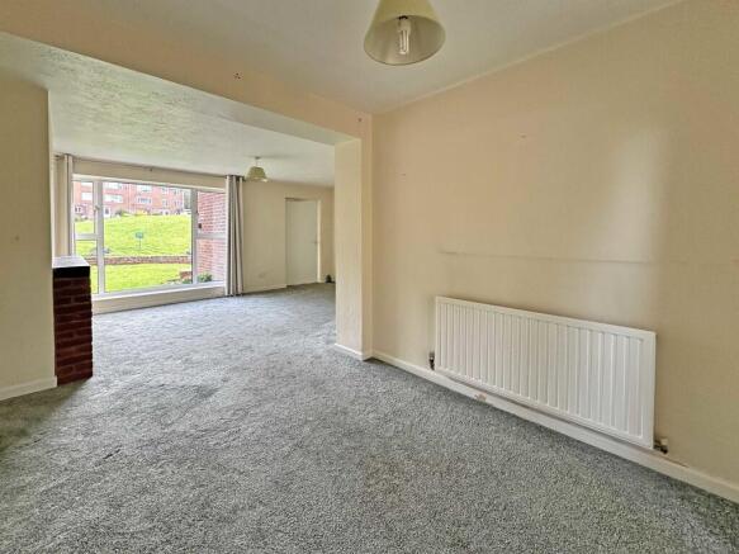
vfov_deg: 85.7
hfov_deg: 102.1
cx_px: 370
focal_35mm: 14
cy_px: 277
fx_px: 299
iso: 200
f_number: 2.2
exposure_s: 1/99
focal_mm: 2.22
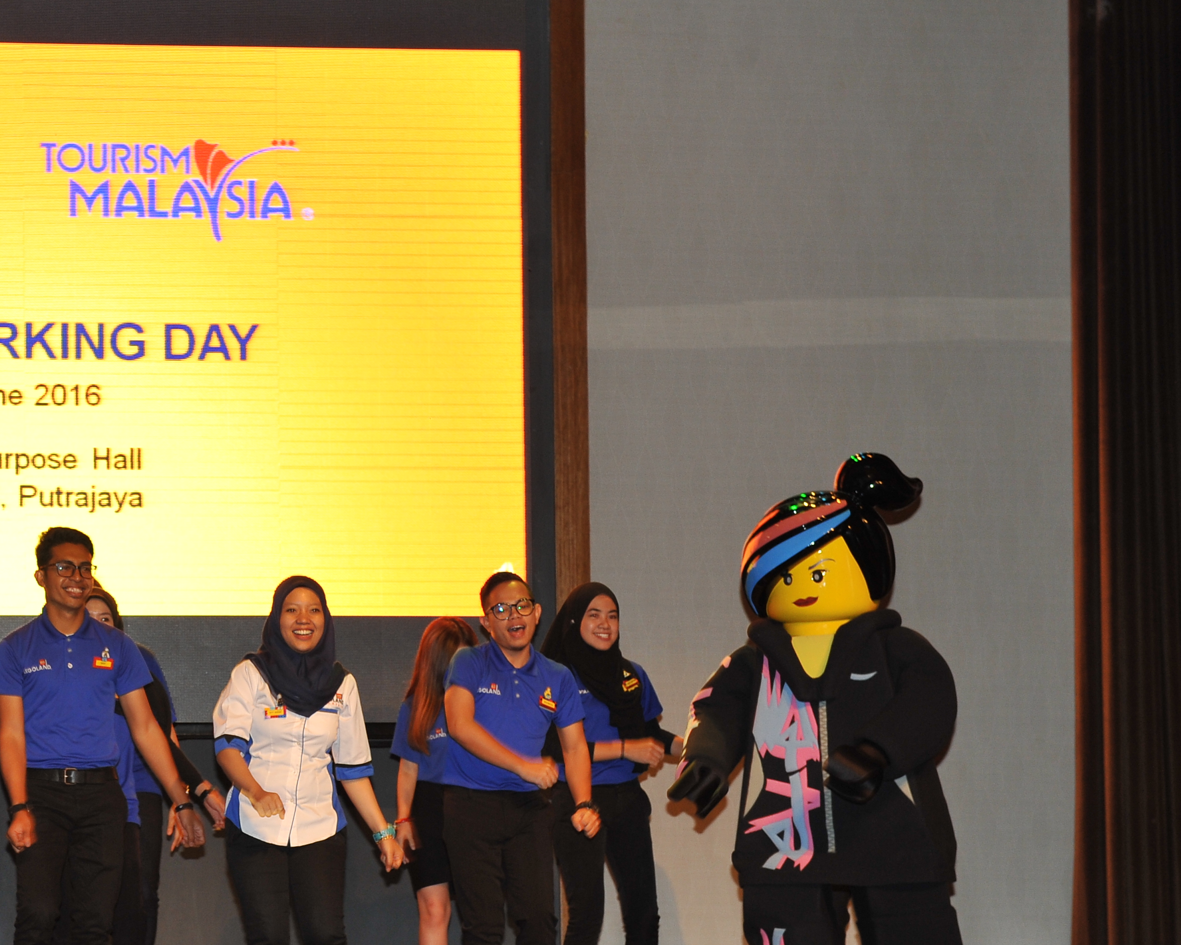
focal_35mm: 104
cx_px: 138
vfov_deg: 14.8
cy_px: 575
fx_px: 3635
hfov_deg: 18.2
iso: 800
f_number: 5
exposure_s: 1/80
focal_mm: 62
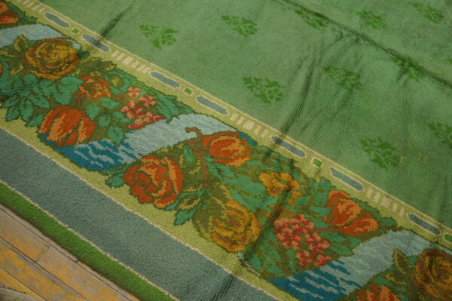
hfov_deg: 67.4
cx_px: 226
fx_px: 339
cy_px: 150
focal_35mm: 27
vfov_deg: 47.9
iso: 1000
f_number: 4
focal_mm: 18
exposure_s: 1/60
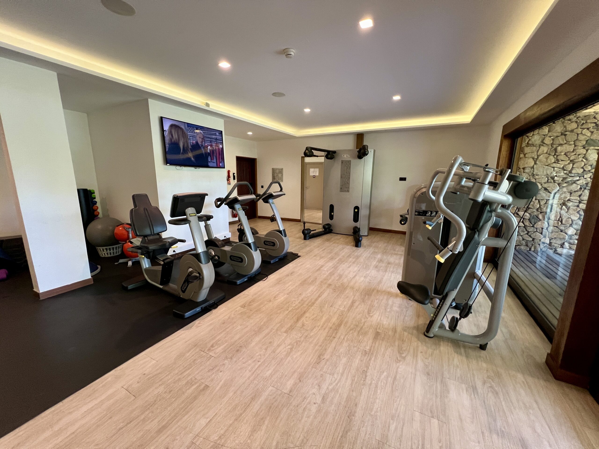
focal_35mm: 13
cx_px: 300
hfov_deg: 106.2
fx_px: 225
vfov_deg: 89.9
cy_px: 224
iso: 250
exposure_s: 1/60
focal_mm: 1.57
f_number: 1.8
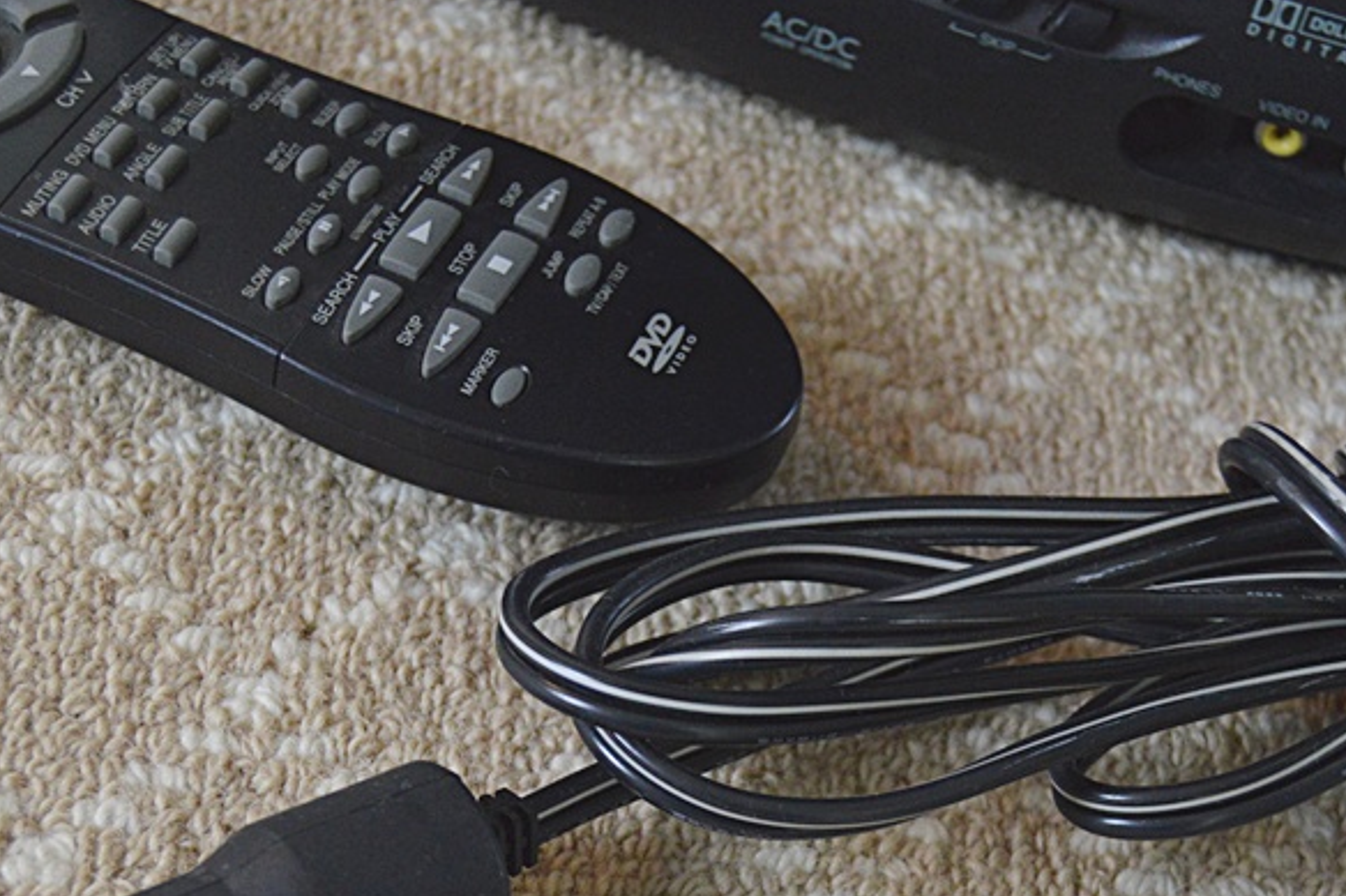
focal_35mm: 77
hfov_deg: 26.3
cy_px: 754
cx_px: 703
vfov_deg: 17.5
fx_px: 2878
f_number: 4.2
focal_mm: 30
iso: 1800
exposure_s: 1/60
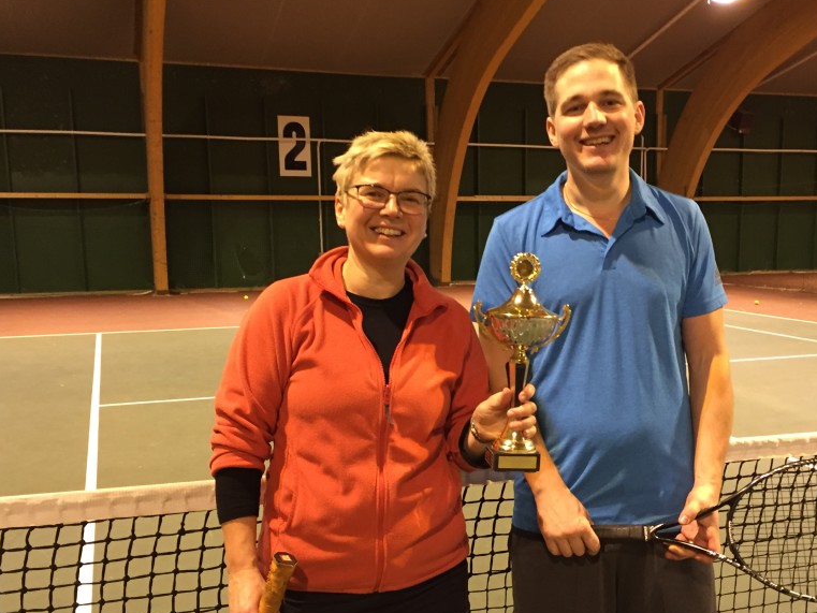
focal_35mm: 39
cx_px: 480
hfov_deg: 47.6
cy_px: 370
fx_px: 921
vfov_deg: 36.7
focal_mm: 4.15
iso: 200
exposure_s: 1/33
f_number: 2.2
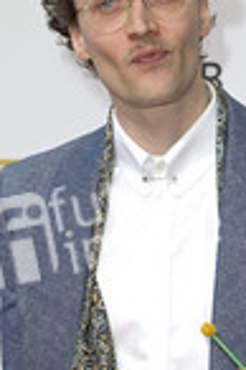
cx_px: 165
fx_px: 2589
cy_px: 357
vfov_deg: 8.1
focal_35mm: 252
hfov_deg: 5.4
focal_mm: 92
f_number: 6.3
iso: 640
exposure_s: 1/250
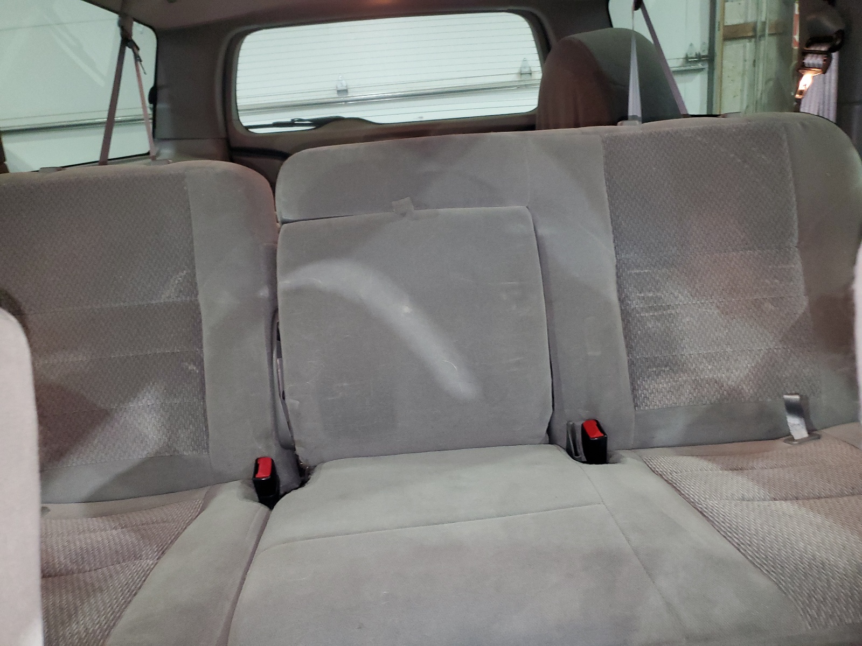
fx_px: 647
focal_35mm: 26
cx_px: 431
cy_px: 323
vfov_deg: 53.1
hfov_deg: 67.3
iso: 305
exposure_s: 1/20
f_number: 1.5
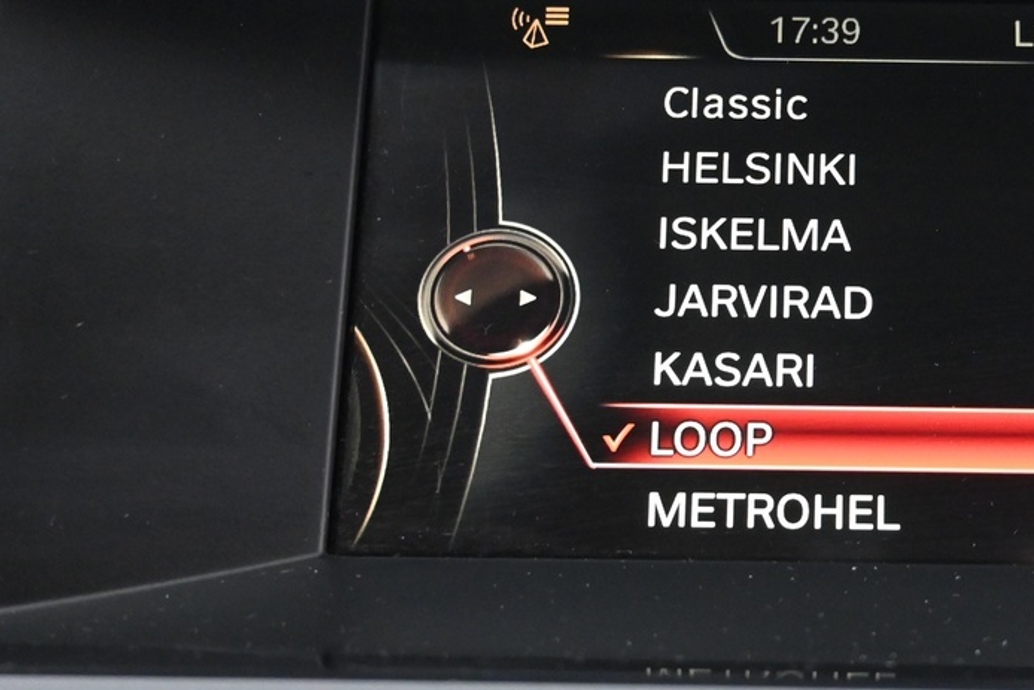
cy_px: 292
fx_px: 1609
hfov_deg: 34.3
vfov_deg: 24.2
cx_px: 854
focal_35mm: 56
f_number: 3.5
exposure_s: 1/25
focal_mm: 16
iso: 2800
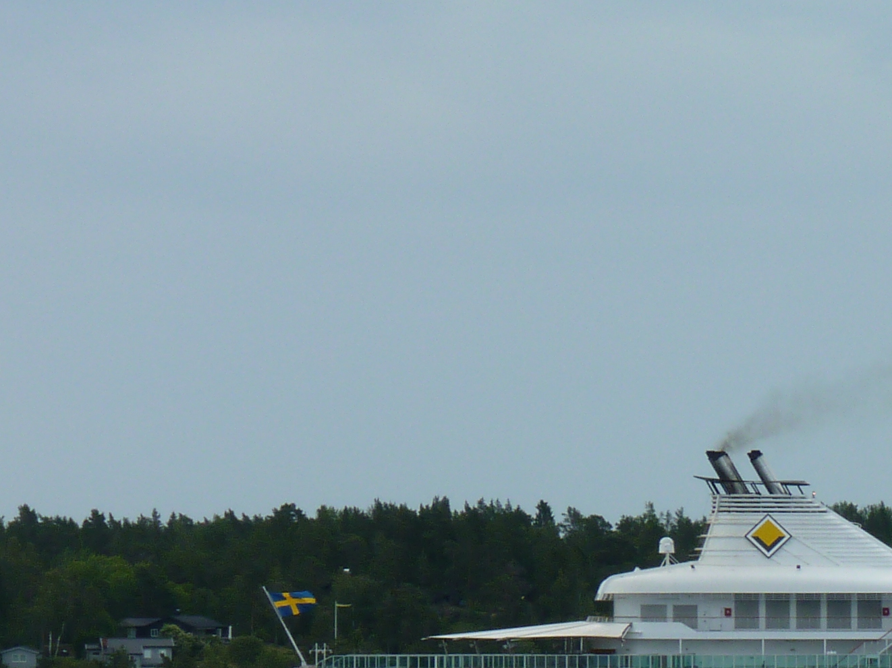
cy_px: 698
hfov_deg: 8.6
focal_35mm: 227
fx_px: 5848
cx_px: 1217
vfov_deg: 6.5
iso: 80
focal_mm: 13.3
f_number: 5.6
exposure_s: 1/250
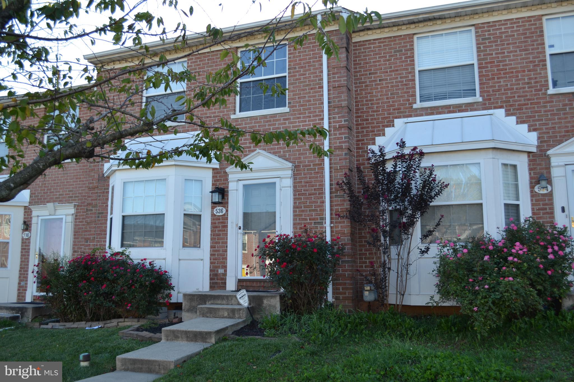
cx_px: 287
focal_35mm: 33
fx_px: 526
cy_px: 191
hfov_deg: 57.2
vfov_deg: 40.0
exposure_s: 1/125
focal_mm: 22
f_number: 5.6
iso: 100
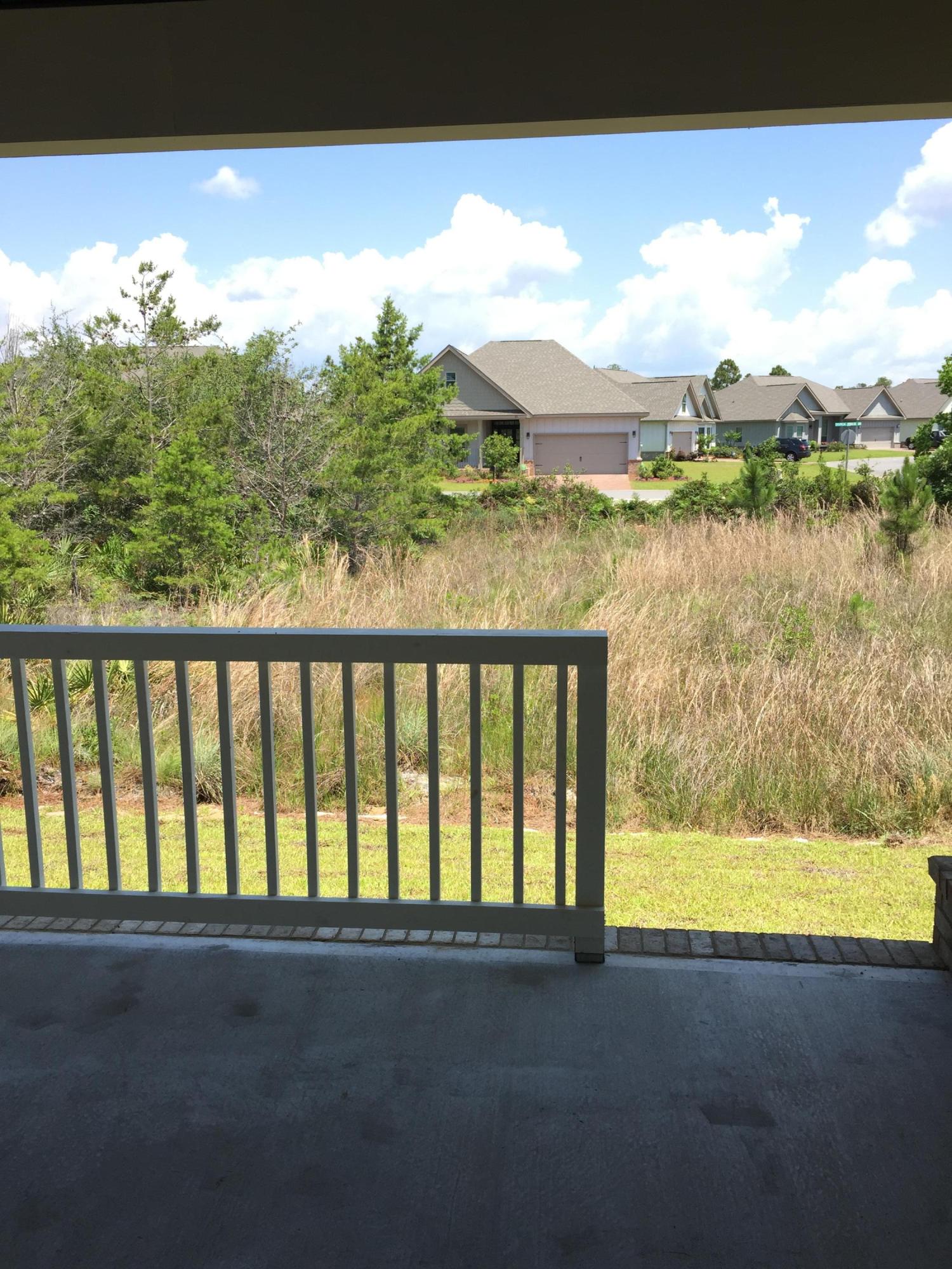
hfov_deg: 48.2
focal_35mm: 29
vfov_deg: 61.7
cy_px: 634
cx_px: 476
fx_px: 1063
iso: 32
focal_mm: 4.15
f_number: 2.2
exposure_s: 1/760
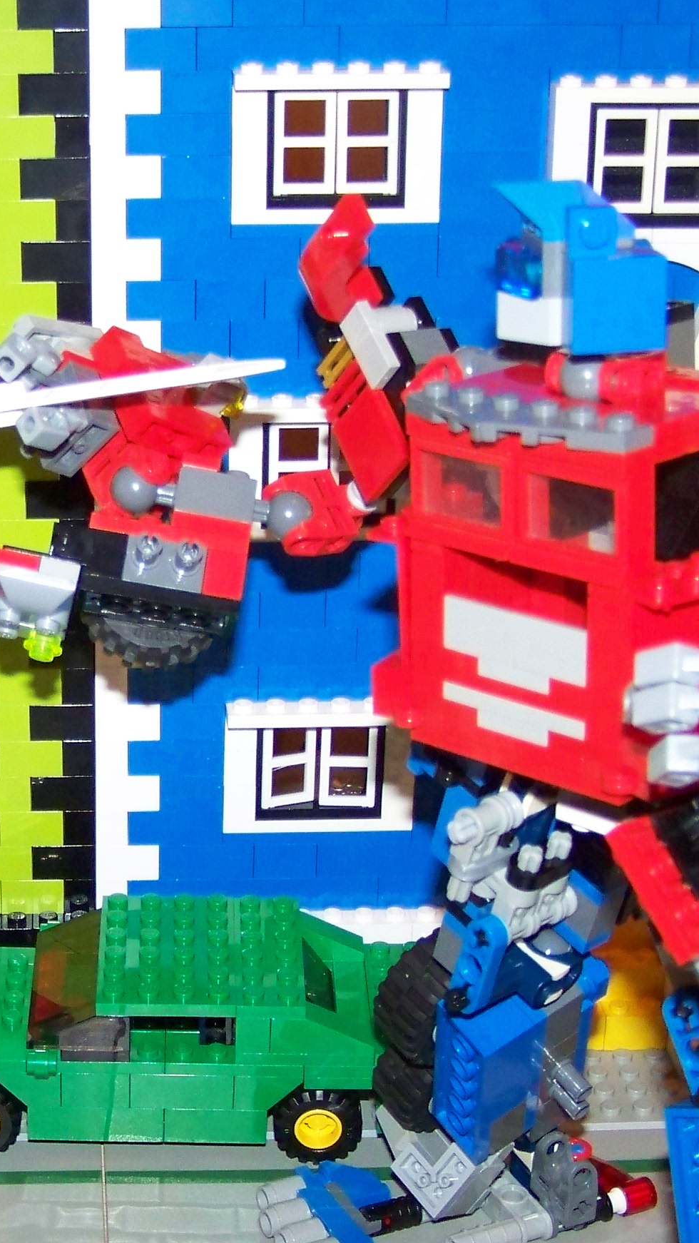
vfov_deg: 28.9
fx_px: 2405
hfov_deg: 16.3
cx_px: 26
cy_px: 684
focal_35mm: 73
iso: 200
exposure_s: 1/30
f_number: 2.8
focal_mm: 6.3
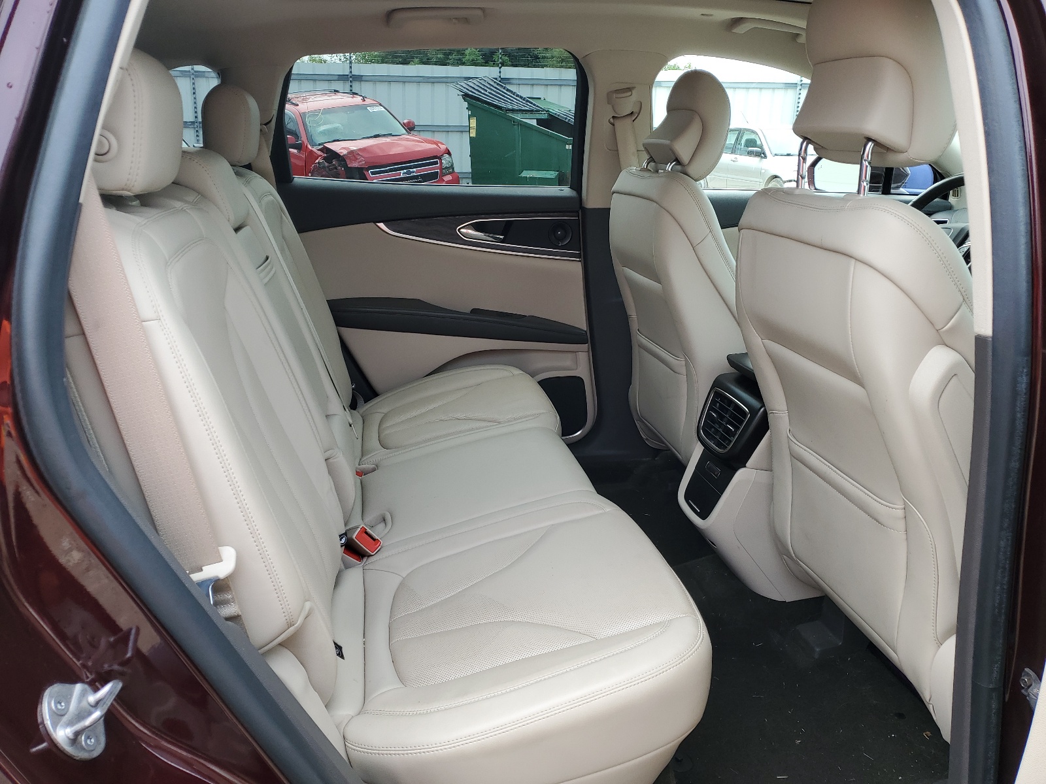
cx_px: 523
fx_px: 786
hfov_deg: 67.3
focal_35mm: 26
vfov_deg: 53.1
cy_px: 392
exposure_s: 1/455
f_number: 1.5
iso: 50
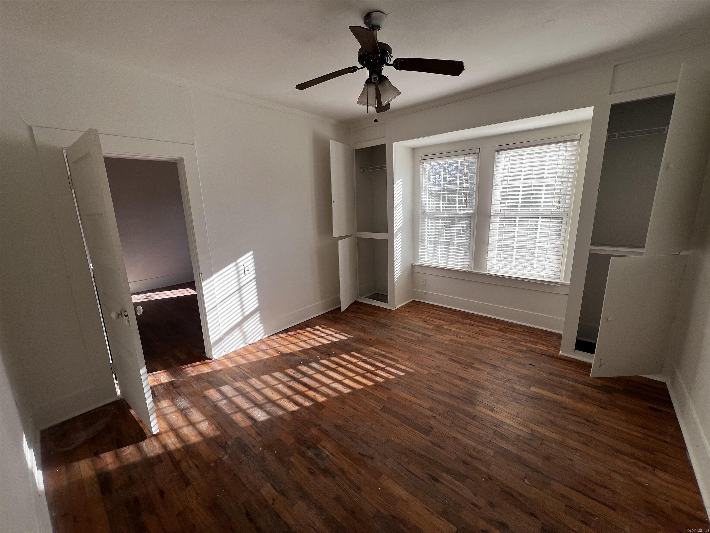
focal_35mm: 13
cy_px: 266
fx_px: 267
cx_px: 355
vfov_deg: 89.9
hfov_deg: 106.2
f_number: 1.8
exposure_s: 1/364
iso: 32
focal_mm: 1.57
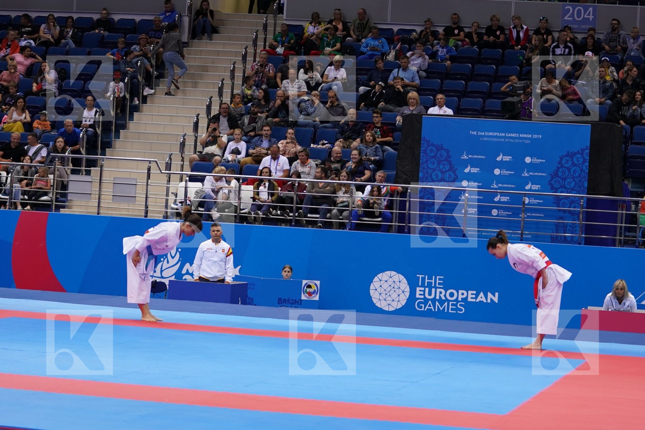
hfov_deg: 19.5
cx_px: 322
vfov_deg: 13.0
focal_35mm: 105
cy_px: 215
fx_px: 1881
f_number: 2.8
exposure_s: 1/1000
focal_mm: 70
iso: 1250
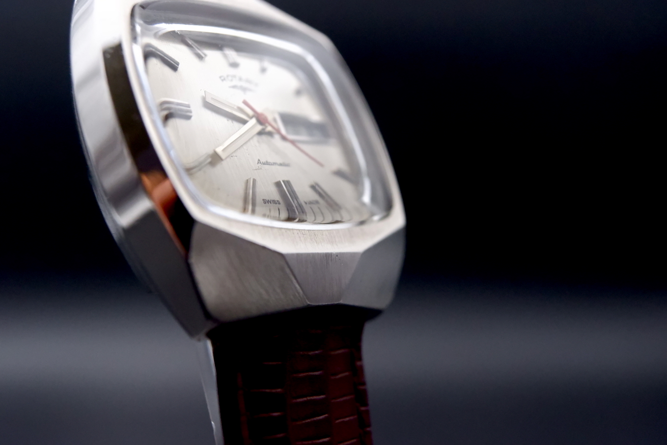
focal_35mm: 41
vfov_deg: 32.6
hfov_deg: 47.4
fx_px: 759
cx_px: 334
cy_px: 222
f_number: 5
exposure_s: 1/4000
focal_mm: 27.7
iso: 6400
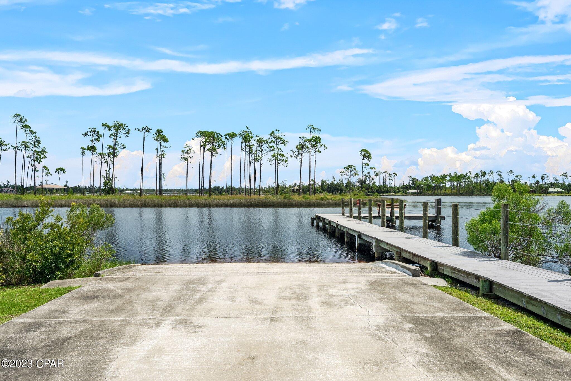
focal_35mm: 36
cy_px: 190
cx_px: 286
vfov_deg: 36.9
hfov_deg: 53.1
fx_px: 571
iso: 100
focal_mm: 24
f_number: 9
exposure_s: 1/100
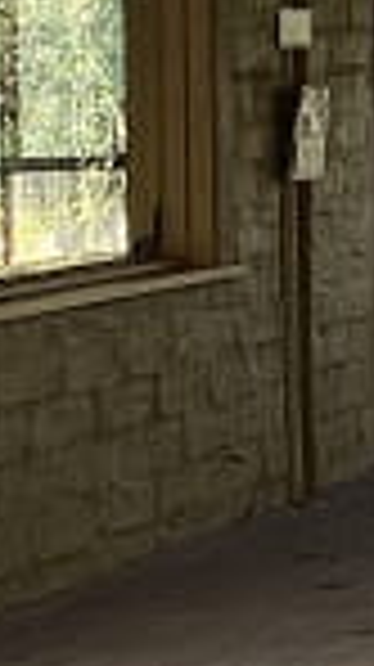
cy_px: 50
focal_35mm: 147
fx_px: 2598
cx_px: 1482
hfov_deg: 6.6
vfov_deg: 14.5
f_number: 1.8
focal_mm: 4.25
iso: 64
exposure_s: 1/121
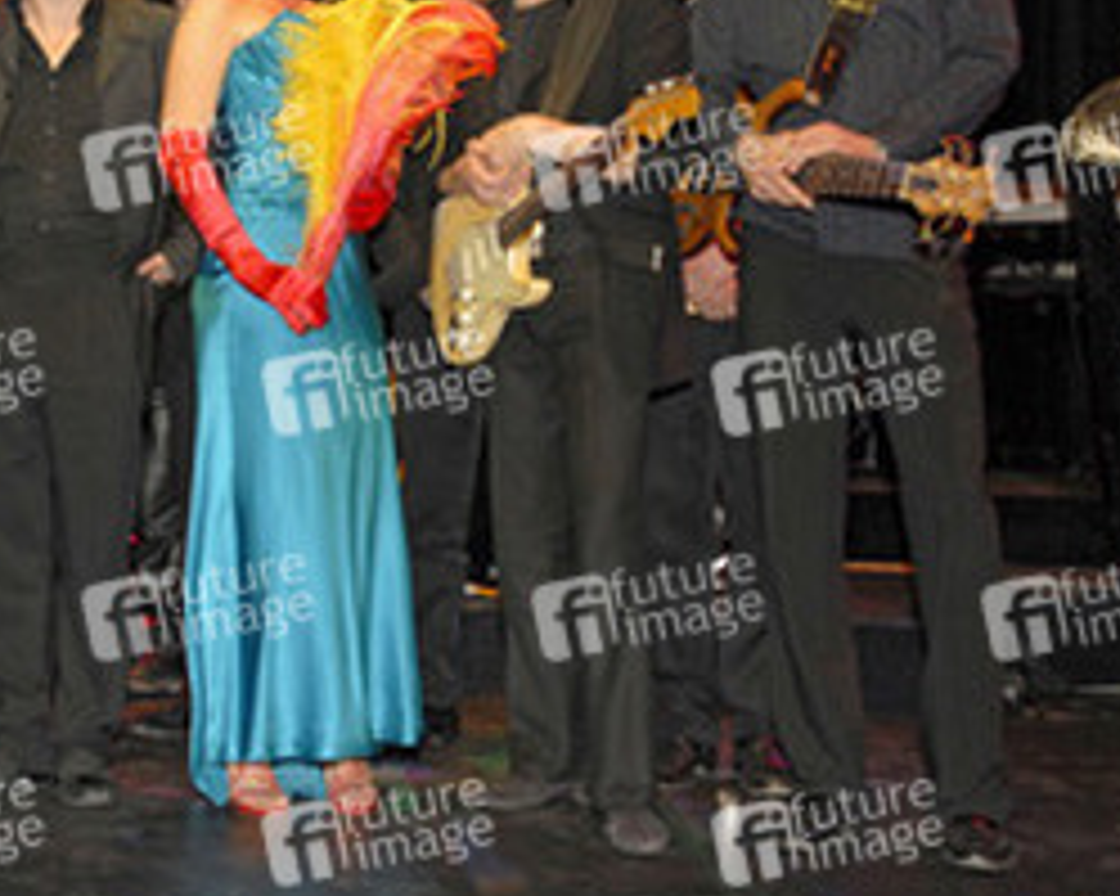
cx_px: 252
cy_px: 270
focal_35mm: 66
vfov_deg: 23.0
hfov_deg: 28.2
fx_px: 2187
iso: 400
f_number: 6.3
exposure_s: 1/60
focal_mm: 26
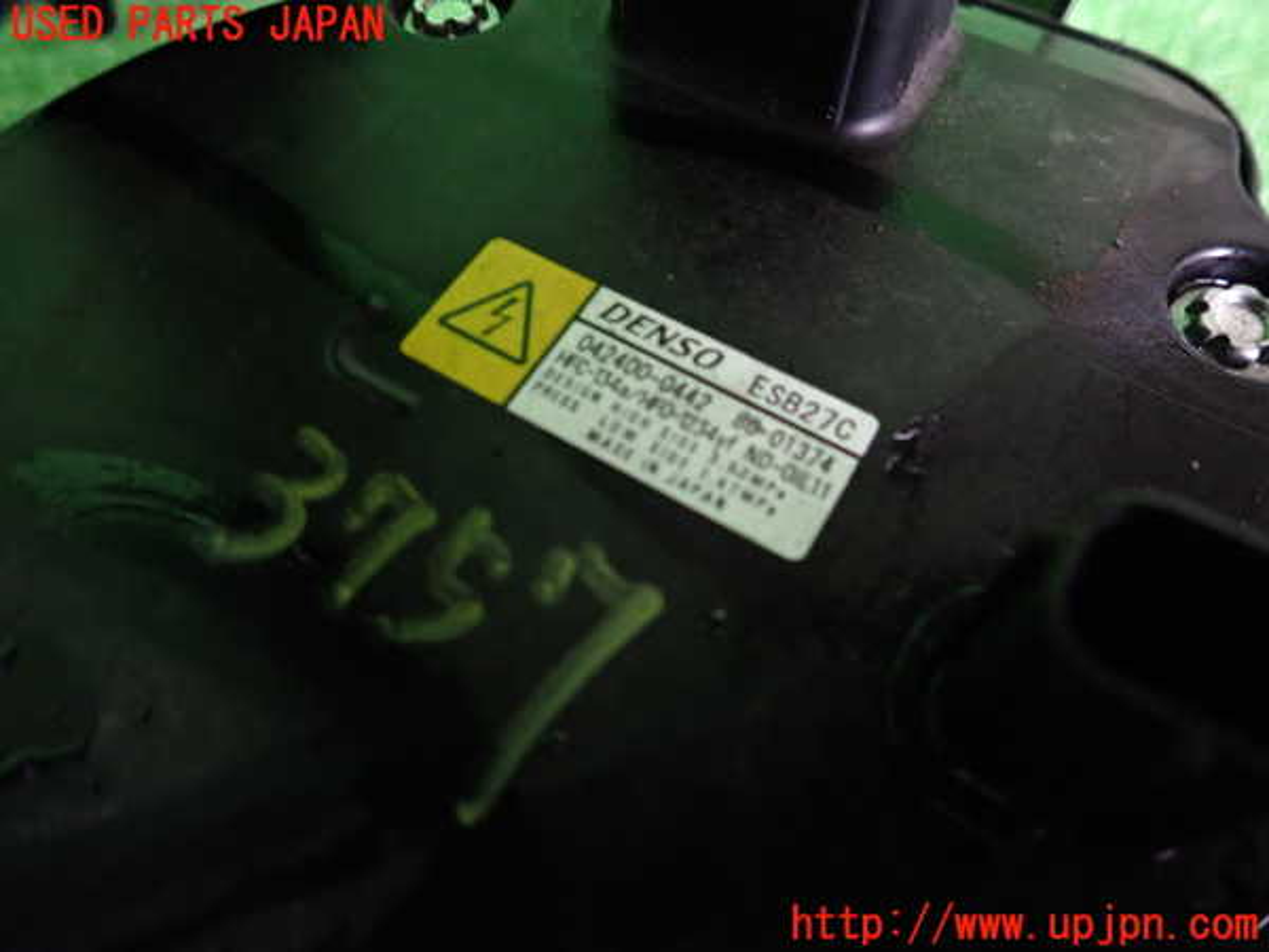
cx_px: 634
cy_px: 476
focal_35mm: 25
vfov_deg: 54.9
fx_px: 916
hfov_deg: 69.4
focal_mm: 4.5
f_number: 2
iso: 400
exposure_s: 1/30
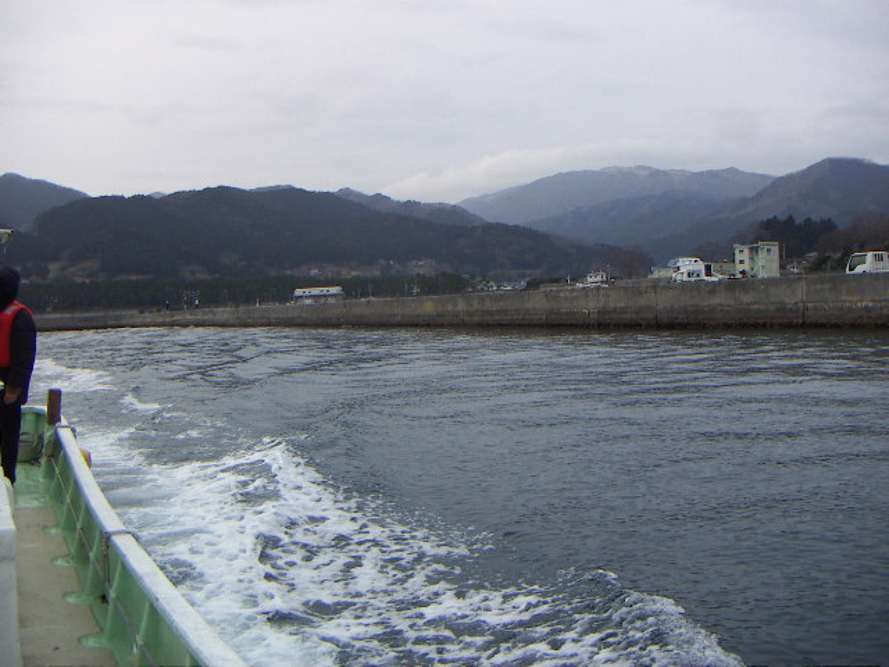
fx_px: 925
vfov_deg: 39.7
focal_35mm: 36
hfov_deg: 51.4
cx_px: 444
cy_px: 334
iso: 50
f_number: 2.8
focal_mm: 4.7
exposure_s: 1/400
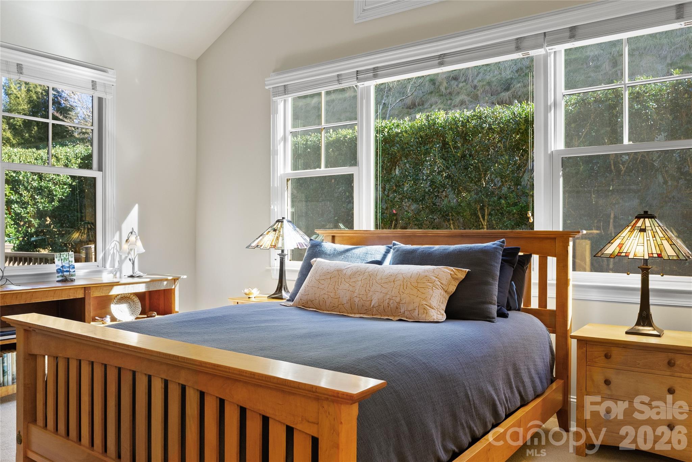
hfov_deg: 63.6
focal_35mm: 29
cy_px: 231
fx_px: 558
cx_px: 346
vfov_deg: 45.0
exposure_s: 1/3
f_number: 8
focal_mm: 29
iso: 640
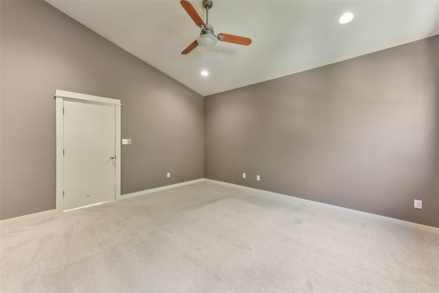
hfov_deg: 104.3
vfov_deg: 81.2
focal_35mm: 14
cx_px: 220
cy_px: 146
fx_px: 171
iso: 400
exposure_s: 1/6
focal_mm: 14
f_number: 8
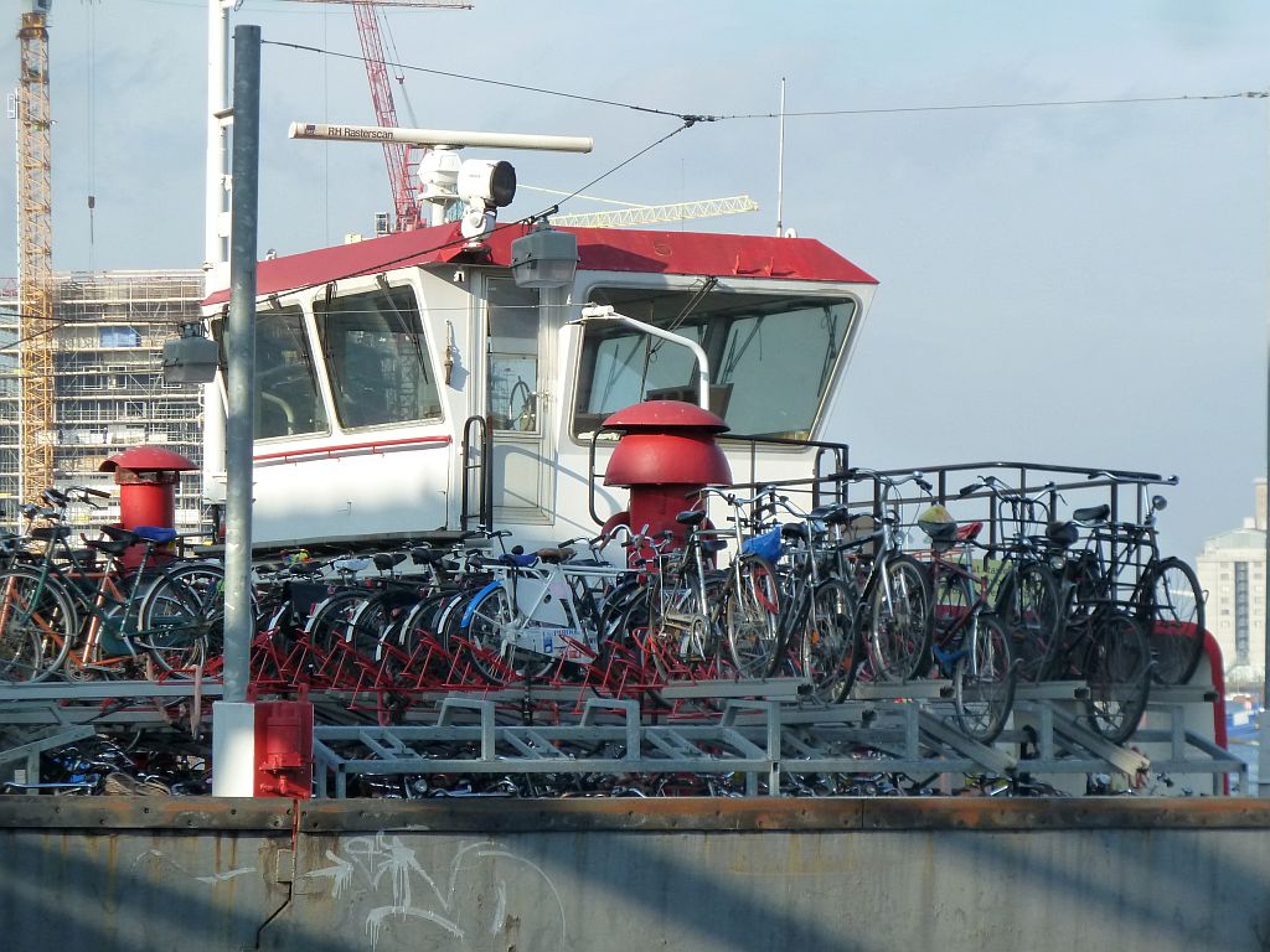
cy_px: 476
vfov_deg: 9.4
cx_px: 635
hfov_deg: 12.5
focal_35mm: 158
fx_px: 5797
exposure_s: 1/500
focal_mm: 25.9
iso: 250
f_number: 4.5
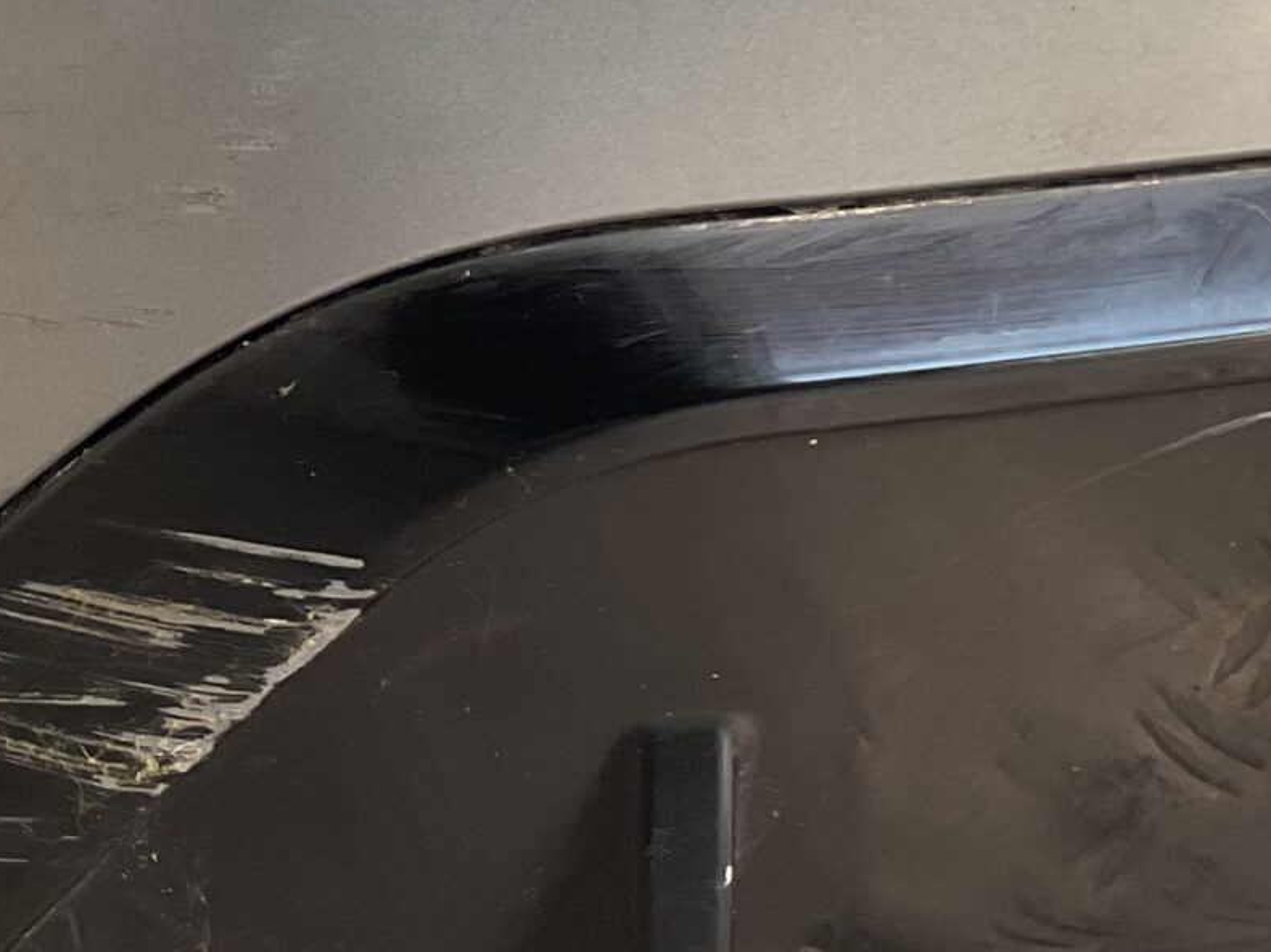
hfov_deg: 19.9
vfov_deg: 15.7
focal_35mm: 94
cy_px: 296
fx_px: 3450
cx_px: -148
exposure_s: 1/120
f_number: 1.8
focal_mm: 3
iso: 32
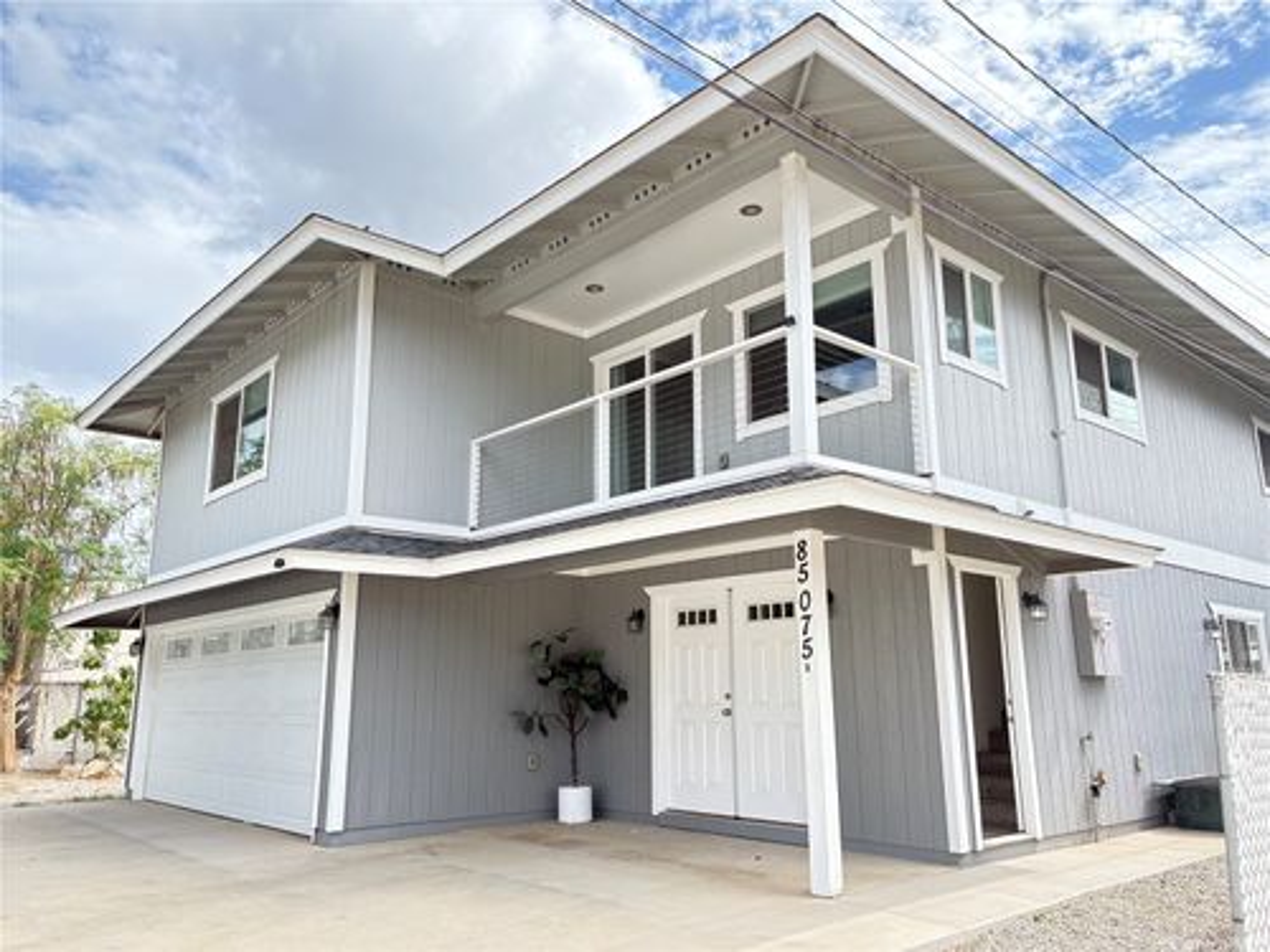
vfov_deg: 53.1
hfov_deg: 67.3
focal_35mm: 26
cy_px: 476
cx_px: 635
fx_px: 954
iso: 64
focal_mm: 5.96
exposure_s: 1/1064
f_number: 1.6
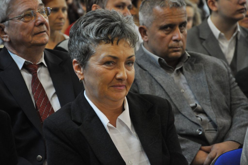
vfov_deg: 8.7
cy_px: 82
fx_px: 1084
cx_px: 124
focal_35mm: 158
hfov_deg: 13.1
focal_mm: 105
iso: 2000
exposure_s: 1/200
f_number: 5.6
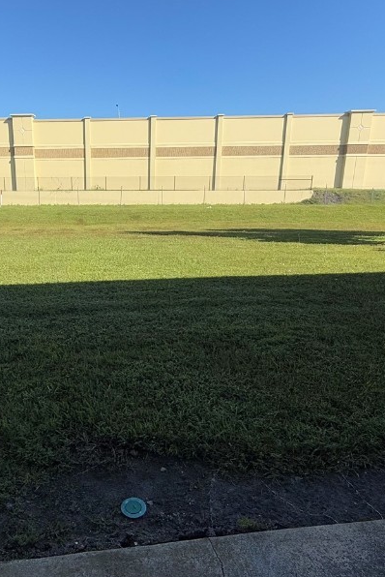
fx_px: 401
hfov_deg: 49.9
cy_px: 278
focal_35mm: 25
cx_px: 111
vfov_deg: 71.5
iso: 50
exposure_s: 1/1848
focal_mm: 2.22
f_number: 2.2
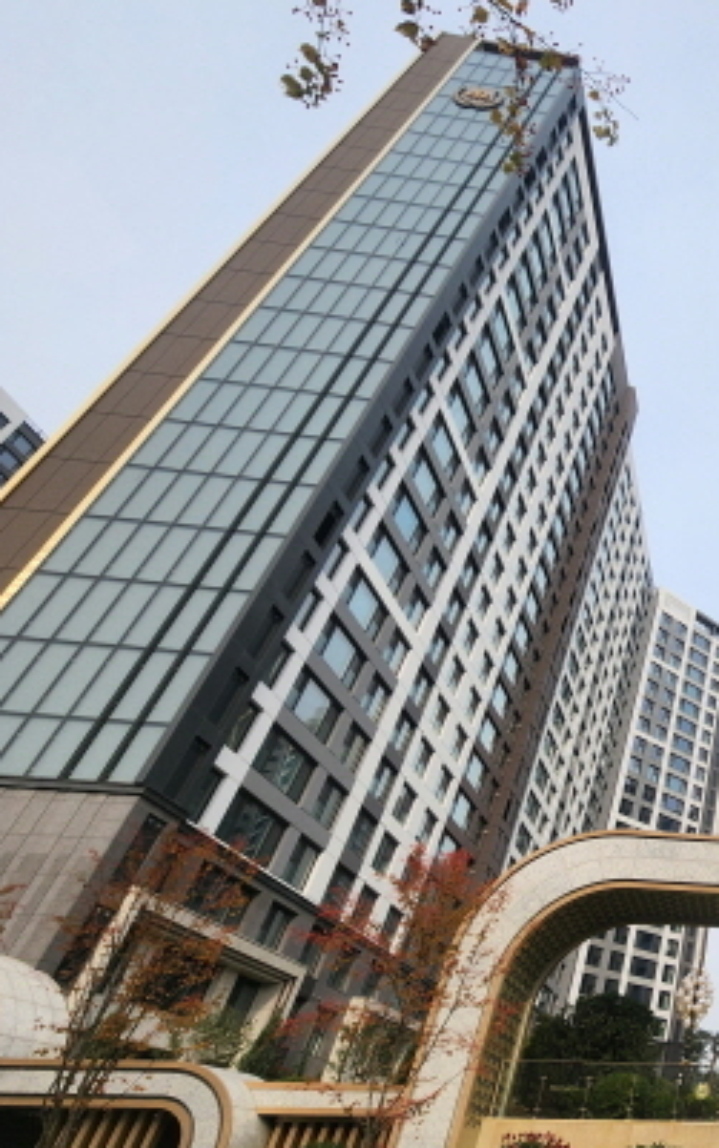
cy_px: 684
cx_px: 888
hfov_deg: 38.4
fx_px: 689
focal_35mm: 22
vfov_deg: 78.8
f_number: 2.2
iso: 50
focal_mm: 2.2
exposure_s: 1/1445
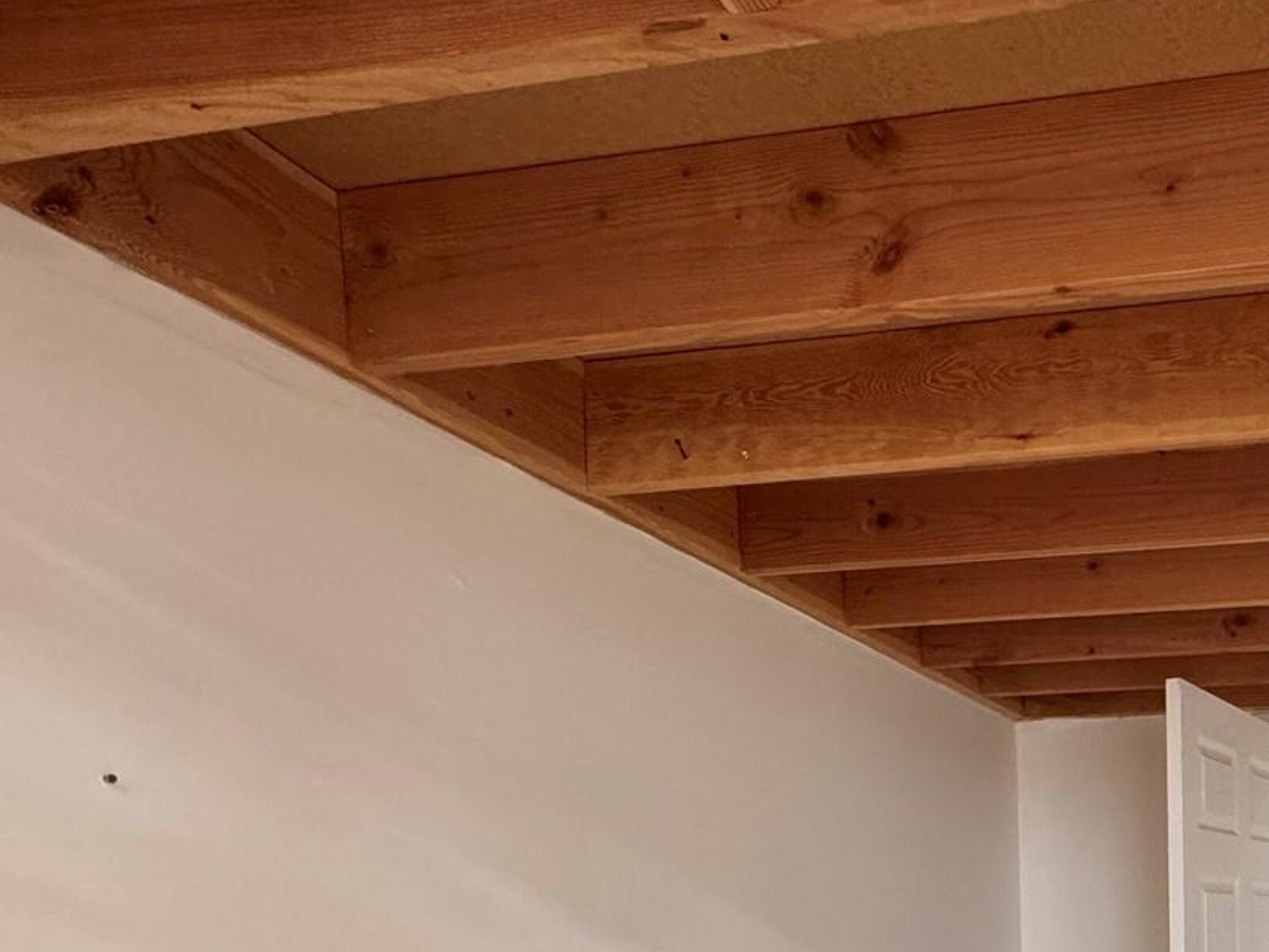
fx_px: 1283
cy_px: 1008
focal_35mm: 35
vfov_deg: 35.6
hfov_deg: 46.3
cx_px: 1192
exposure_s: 1/81
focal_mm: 2.22
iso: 320
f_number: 2.2
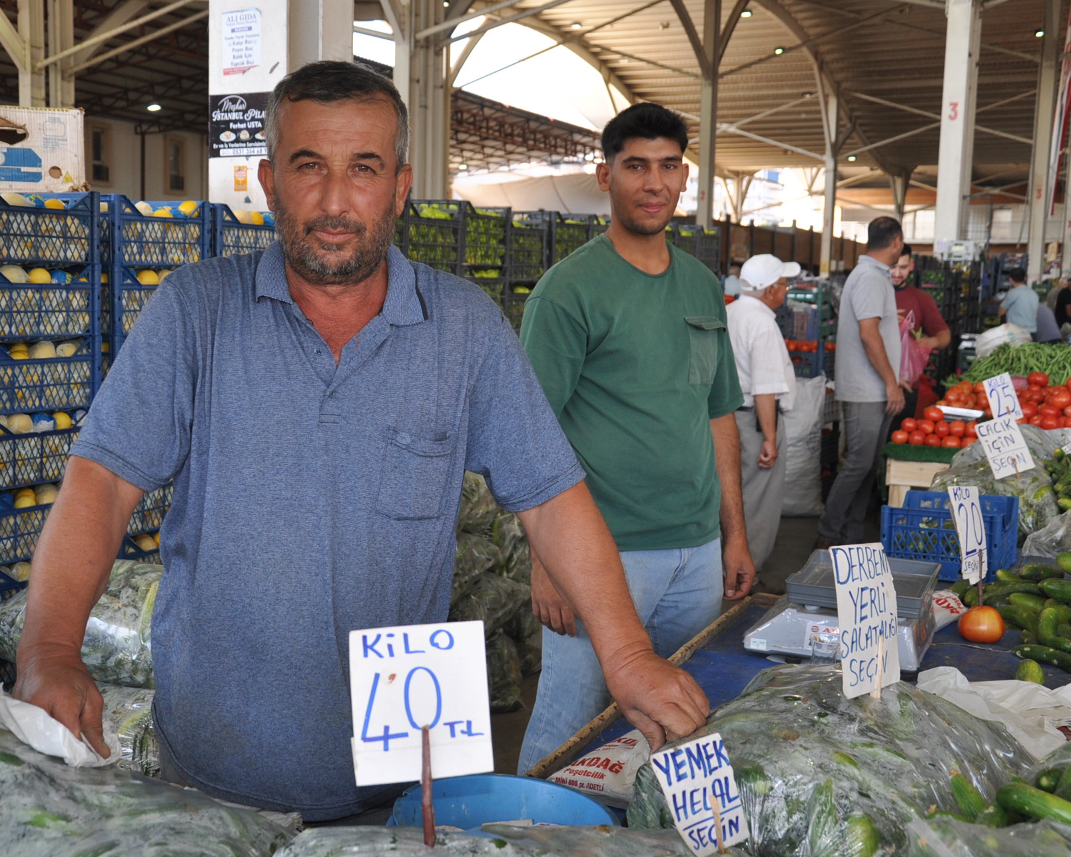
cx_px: 447
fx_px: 1426
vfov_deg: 33.4
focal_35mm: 45
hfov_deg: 41.0
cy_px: 437
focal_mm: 24
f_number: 3.8
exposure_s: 1/200
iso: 320
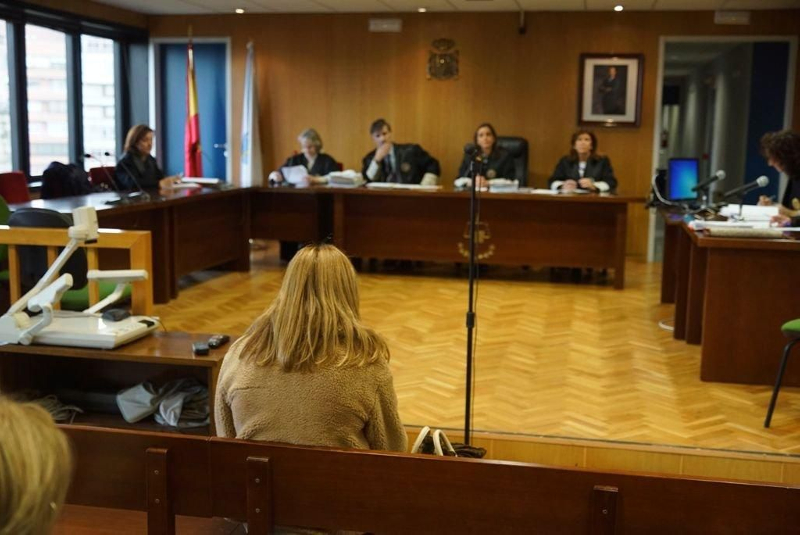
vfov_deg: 31.9
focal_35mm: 42
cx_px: 400
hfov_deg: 46.4
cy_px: 268
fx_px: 934
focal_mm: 28
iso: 1250
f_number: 2.8
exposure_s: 1/125
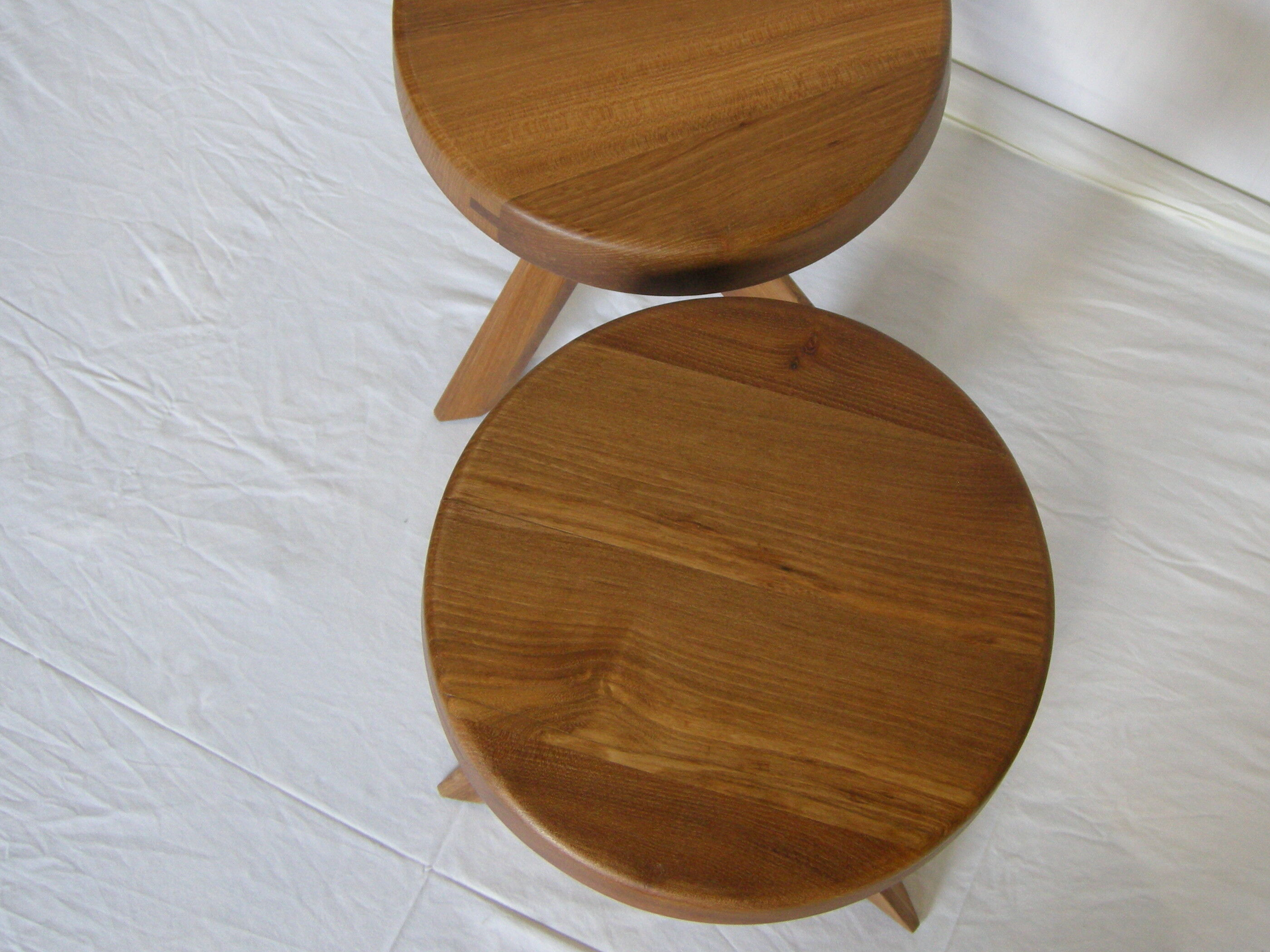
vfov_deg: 30.8
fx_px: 1724
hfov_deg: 40.3
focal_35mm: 47
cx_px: 727
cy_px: 382
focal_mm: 7.5
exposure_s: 1/53.1
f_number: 3
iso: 184
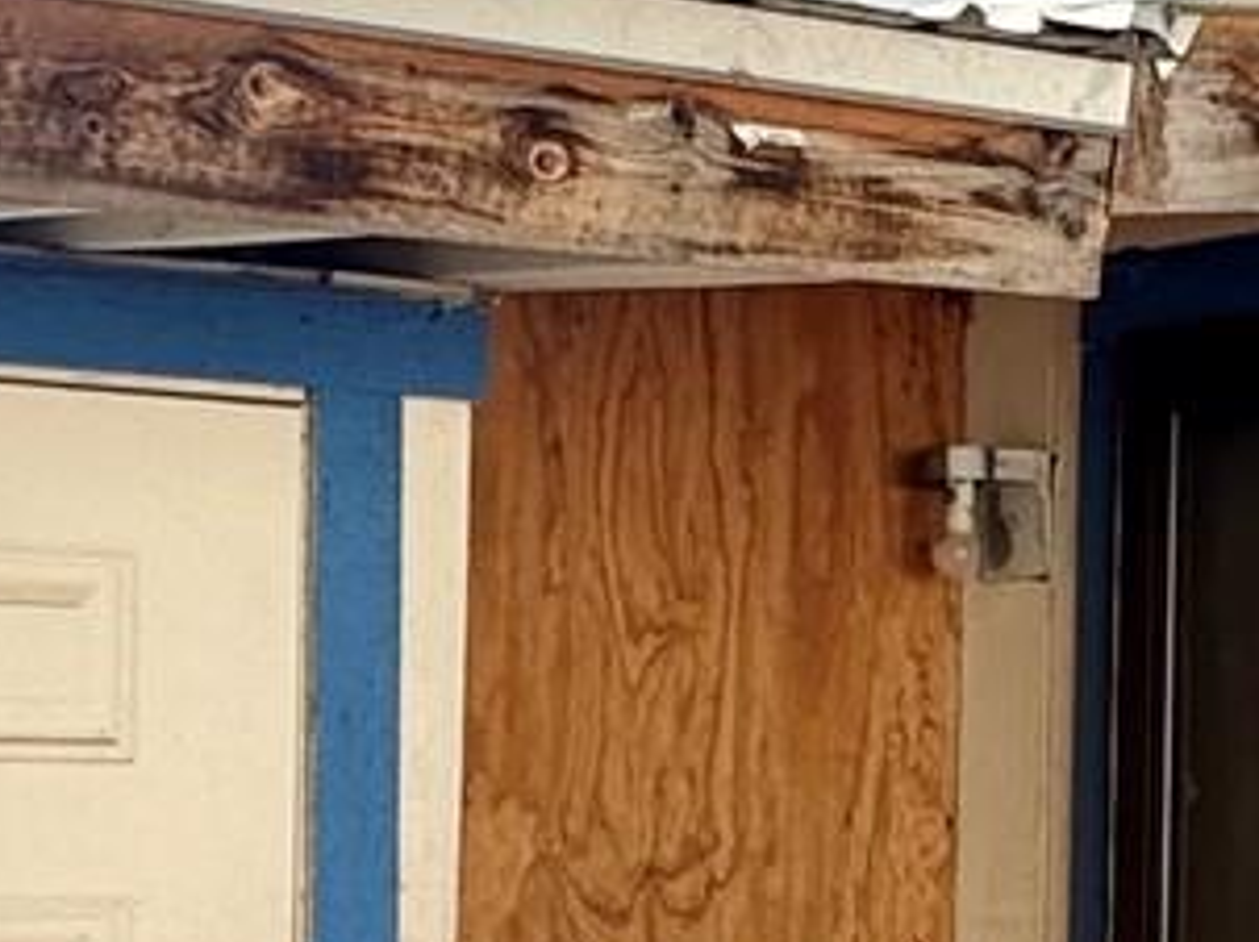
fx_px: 3452
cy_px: 867
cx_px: 534
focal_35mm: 95
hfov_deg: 20.7
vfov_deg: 15.3
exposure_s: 1/251
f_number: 2.2
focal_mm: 2.22
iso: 40
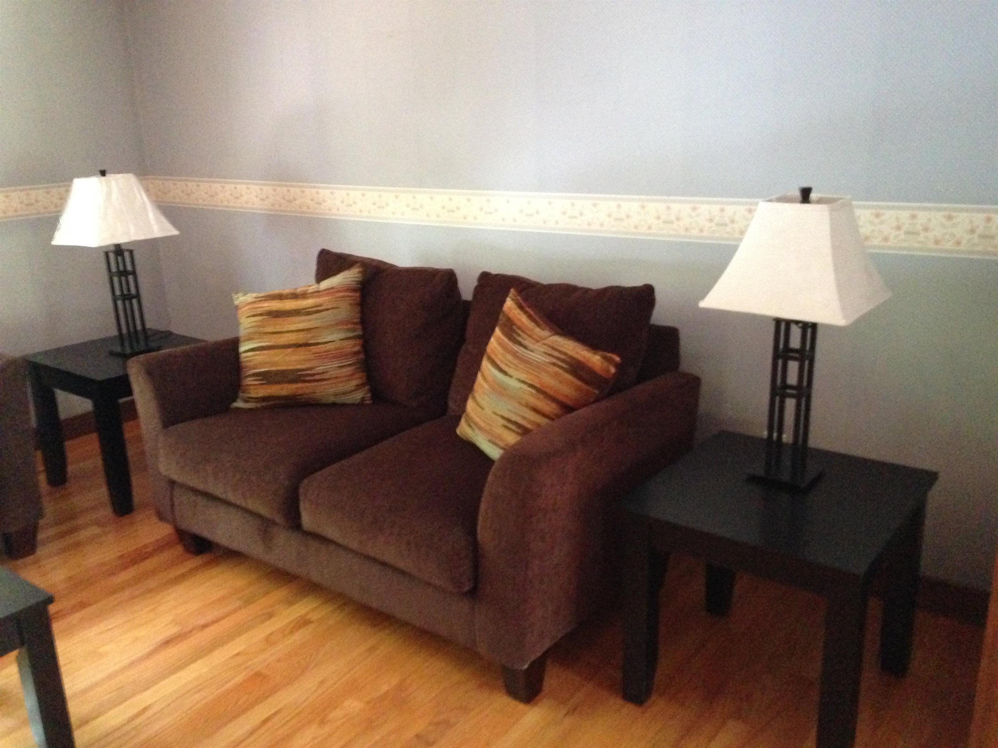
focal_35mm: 33
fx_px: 951
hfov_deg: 55.4
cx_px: 499
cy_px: 374
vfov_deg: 42.9
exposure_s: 1/15
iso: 800
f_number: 2.4
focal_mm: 4.12
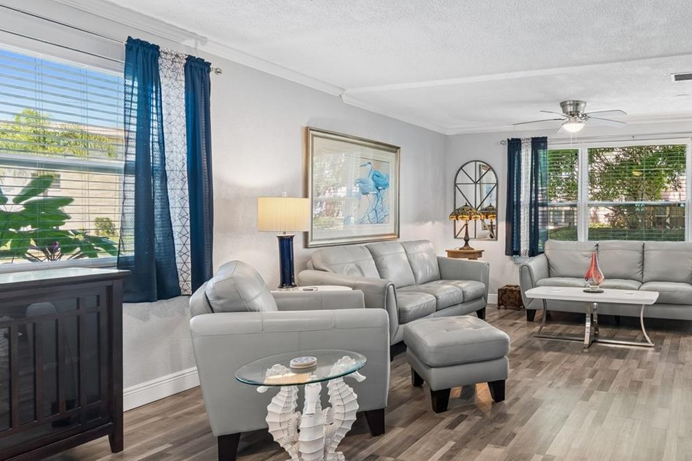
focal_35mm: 24
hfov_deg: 69.1
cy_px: 237
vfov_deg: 53.1
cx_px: 516
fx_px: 461
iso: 100
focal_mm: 10
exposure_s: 1/20
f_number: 7.1
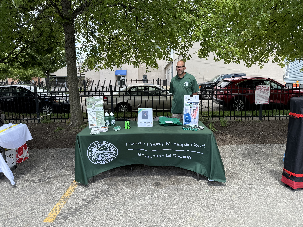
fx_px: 210
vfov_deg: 56.8
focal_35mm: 24
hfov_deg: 71.6
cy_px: 114
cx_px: 152
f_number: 1.78
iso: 80
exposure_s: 1/1855
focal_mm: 6.76
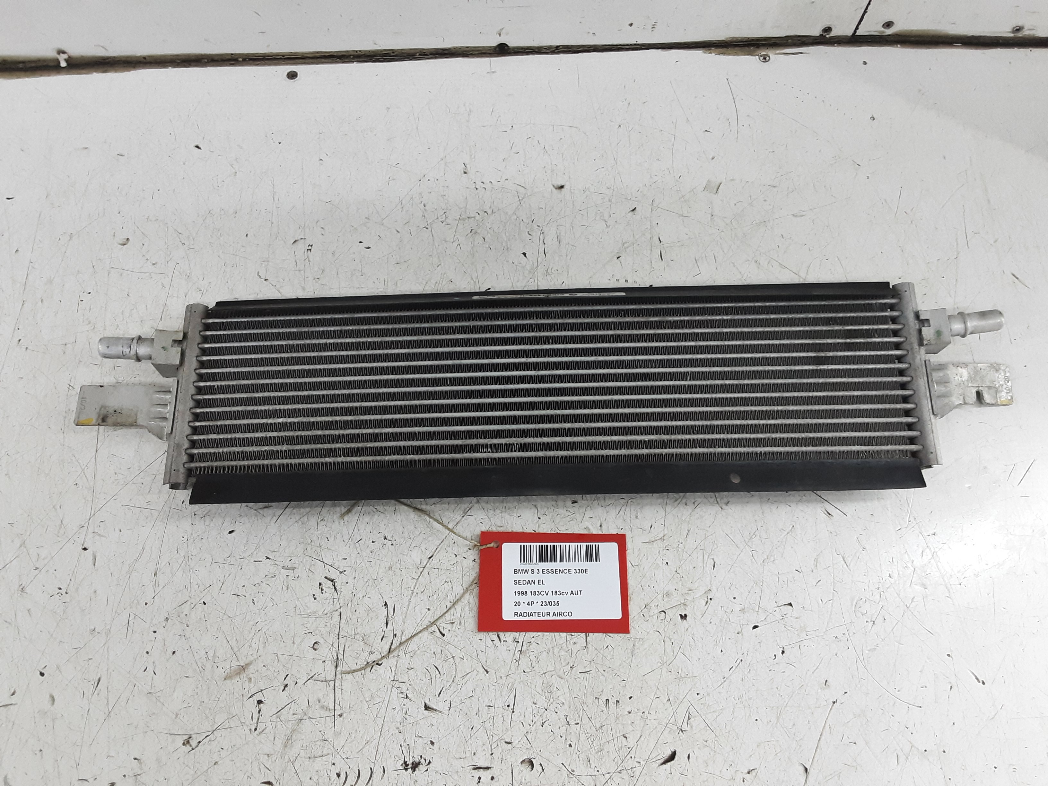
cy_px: 393
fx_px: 817
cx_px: 524
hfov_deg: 65.3
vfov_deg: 51.4
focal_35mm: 27
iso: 125
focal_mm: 2.91
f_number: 1.9
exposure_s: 1/50
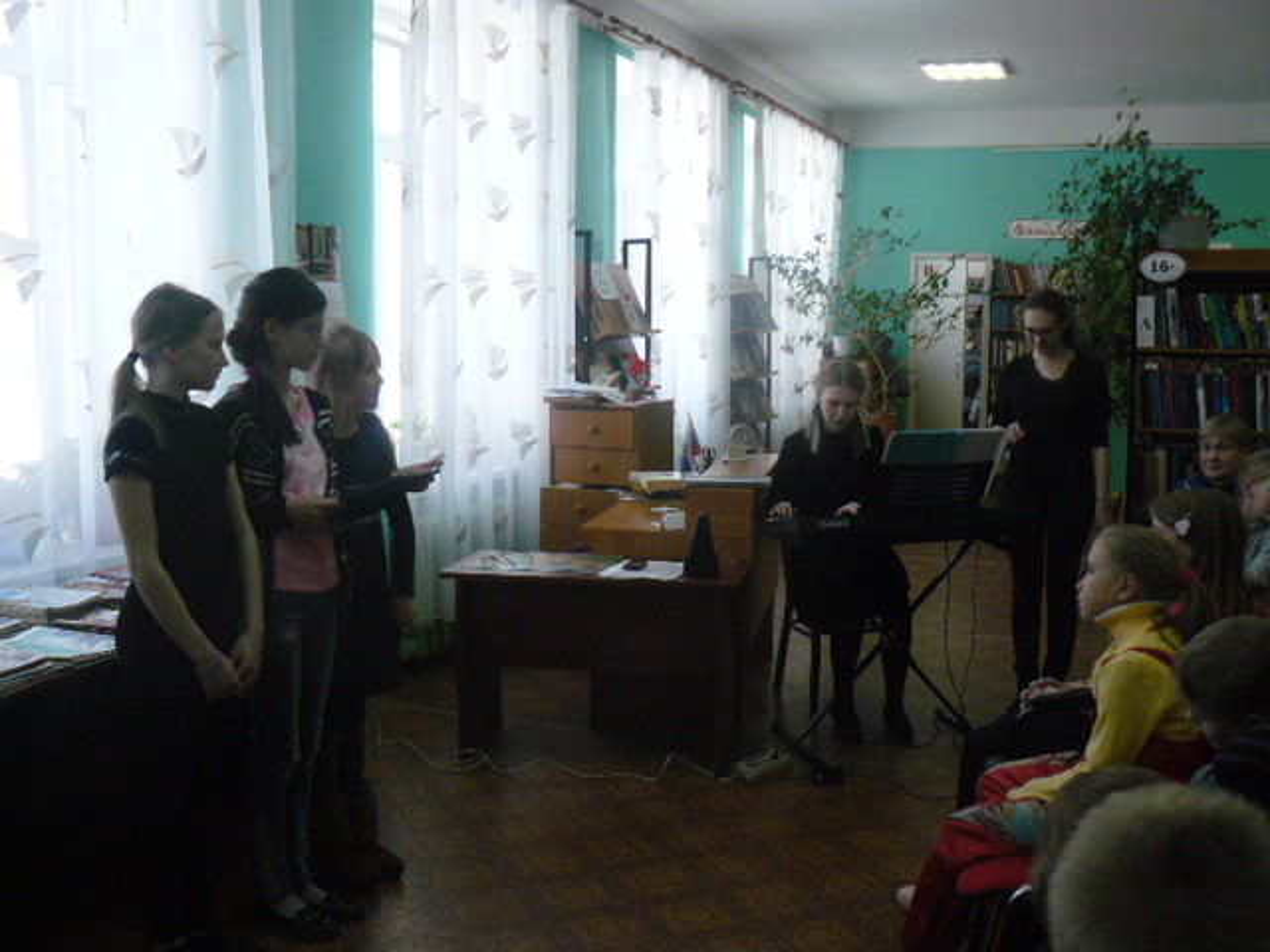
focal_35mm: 36
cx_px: 635
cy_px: 476
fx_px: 1321
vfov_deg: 39.7
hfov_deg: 51.4
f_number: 2.8
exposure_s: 1/125
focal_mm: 6
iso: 320
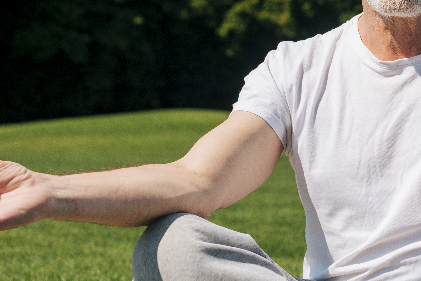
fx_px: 1521
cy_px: 150
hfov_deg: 15.6
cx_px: 378
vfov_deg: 10.6
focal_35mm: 130
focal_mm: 50
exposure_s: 1/1600
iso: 320
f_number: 4.5
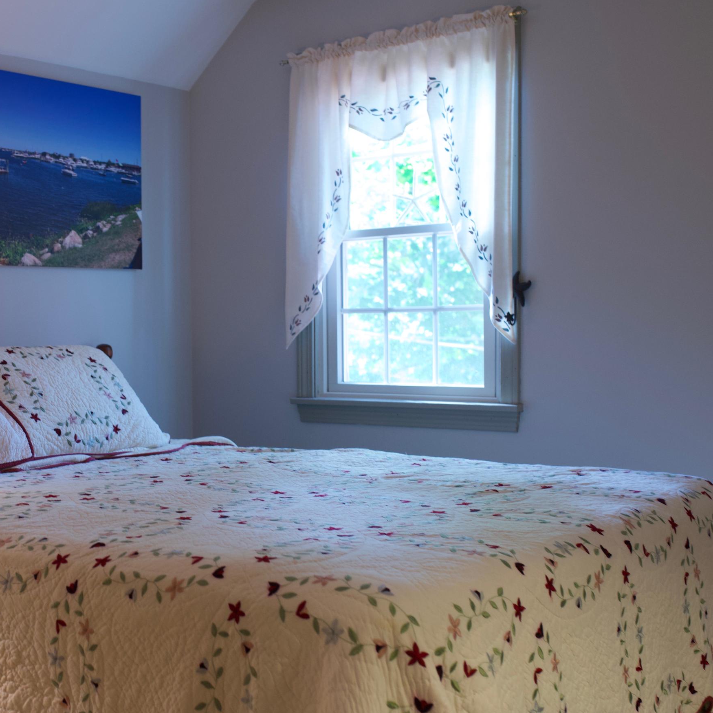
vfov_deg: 33.4
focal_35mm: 51
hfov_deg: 32.6
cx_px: 163
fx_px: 1188
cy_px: 394
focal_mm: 35
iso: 1250
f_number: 4.5
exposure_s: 1/40
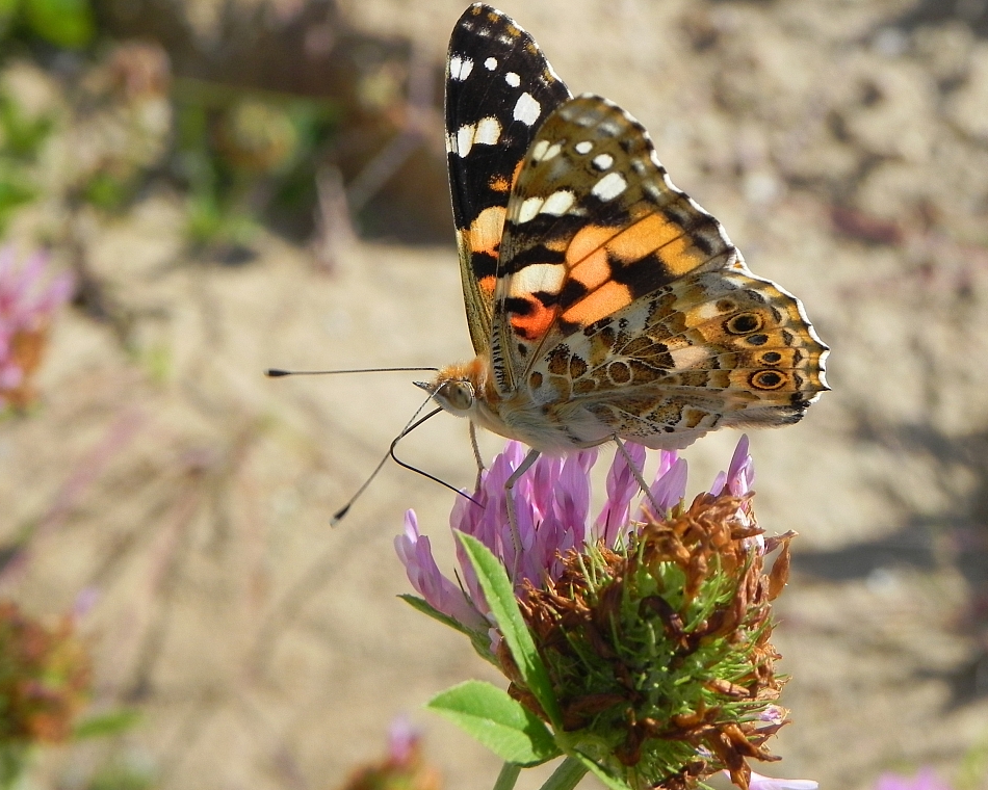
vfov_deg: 15.4
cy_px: 395
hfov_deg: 19.2
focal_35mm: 100
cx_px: 521
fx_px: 2924
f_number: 5.6
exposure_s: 1/587
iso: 160
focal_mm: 16.9
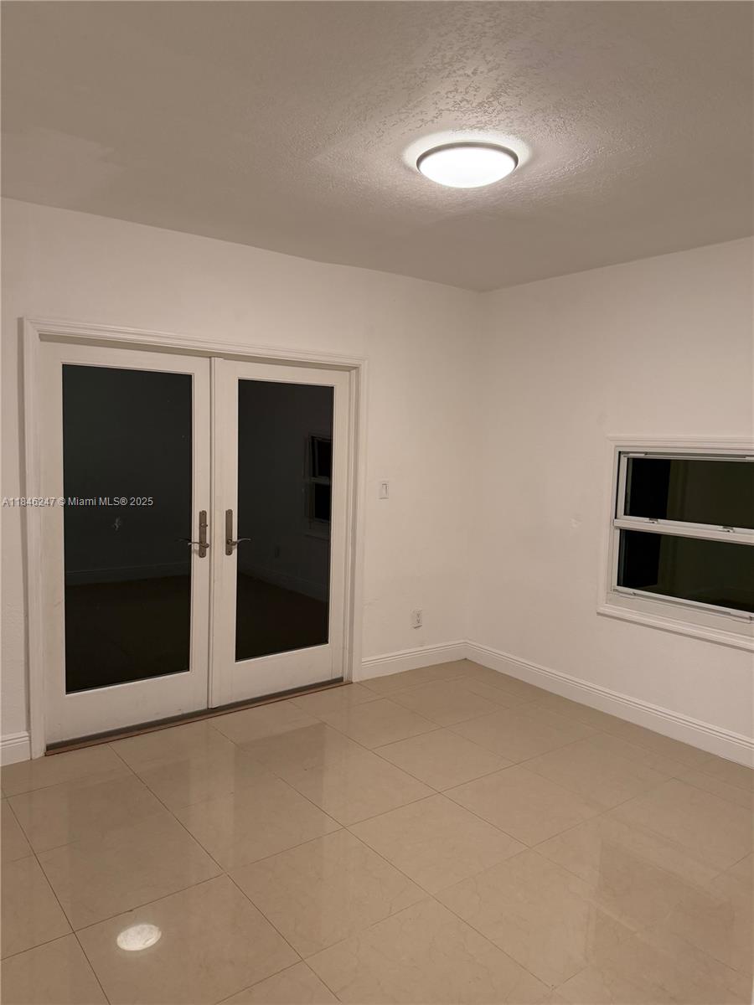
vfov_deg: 71.6
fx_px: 697
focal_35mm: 24
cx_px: 377
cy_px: 502
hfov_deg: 56.8
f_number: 1.78
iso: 160
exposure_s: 1/60
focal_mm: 6.76
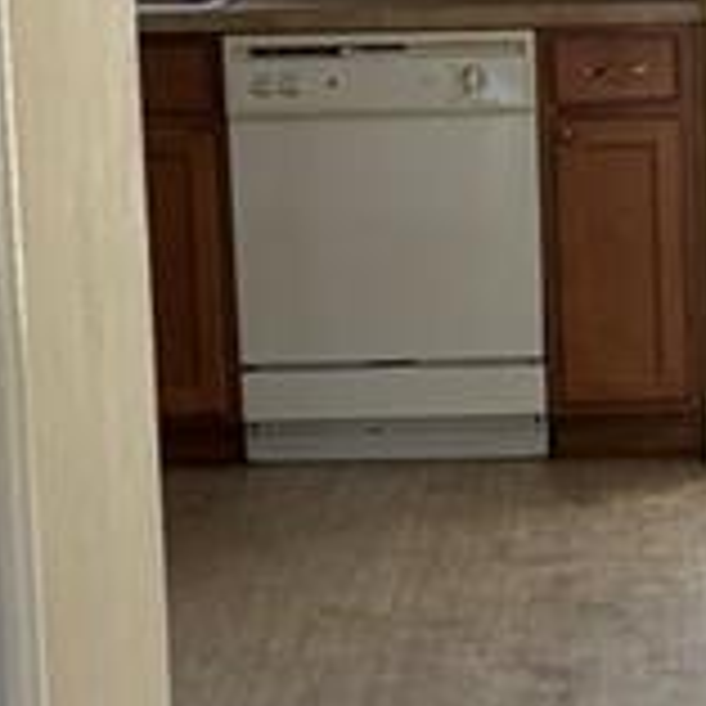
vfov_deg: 9.9
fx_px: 4061
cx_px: 688
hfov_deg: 9.9
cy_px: 495
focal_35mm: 176
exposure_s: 1/60
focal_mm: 5.96
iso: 100
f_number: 1.6
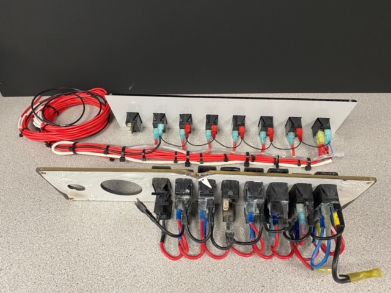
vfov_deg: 53.1
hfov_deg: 67.3
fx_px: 294
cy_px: 146
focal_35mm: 26
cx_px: 196
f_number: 1.8
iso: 250
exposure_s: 1/60
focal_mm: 4.25
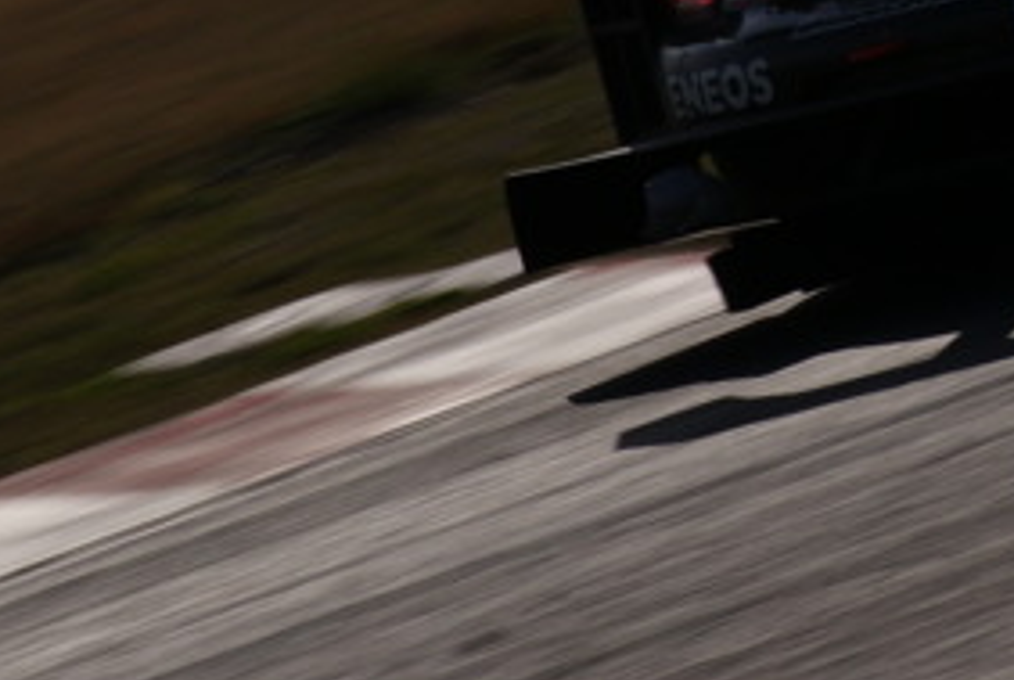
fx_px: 35292
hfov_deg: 1.6
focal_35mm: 1251
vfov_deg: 1.1
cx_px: 1632
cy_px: -423
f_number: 16
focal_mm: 230
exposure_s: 1/320
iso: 100
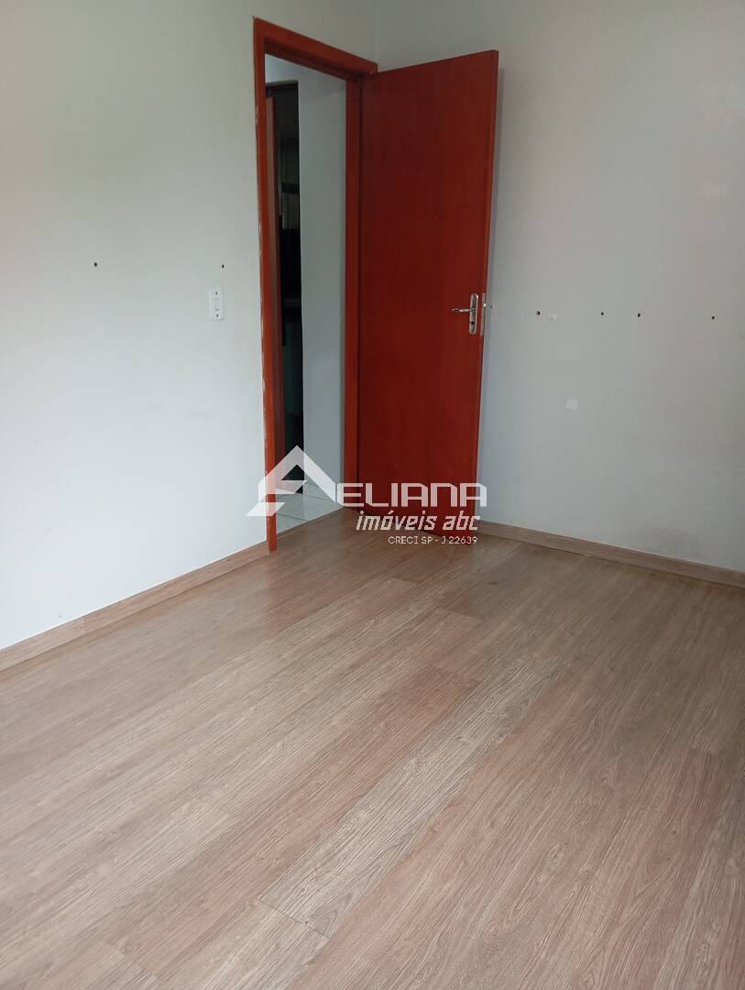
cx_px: 372
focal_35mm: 28
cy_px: 495
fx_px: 802
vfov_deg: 63.4
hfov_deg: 49.8
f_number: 1.8
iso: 728
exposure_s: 1/40
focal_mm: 4.22
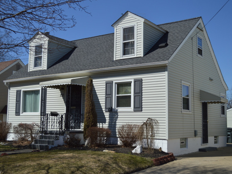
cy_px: 88
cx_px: 110
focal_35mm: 46
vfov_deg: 31.5
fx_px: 308
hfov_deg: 41.2
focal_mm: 28
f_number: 4.5
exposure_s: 1/1250
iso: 100
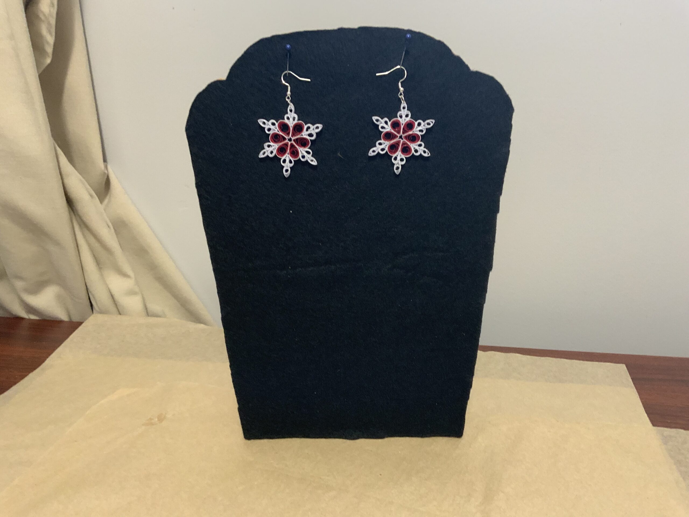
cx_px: 344
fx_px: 577
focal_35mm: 29
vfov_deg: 48.2
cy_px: 258
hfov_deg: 61.7
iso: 200
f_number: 1.8
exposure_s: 1/60
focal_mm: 3
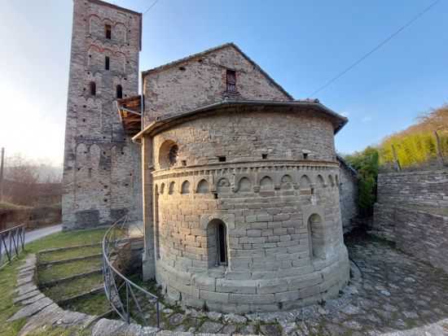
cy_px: 168
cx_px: 224
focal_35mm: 13
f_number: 2.2
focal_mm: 1.74
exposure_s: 1/192
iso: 50
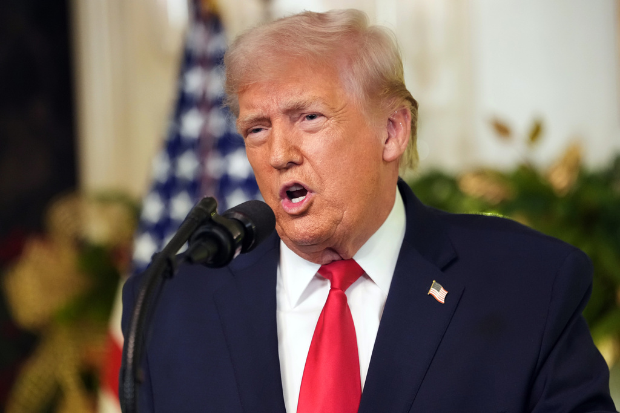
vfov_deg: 6.1
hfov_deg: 9.1
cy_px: 206
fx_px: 3875
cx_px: 310
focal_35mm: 225
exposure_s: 1/250
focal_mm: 150
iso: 3200
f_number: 2
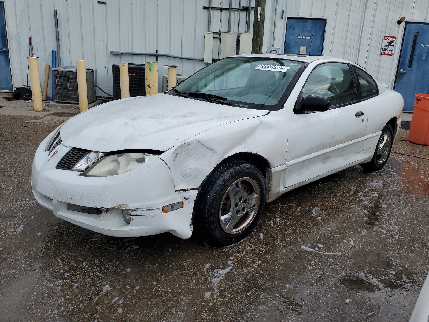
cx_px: 214
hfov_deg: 67.3
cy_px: 161
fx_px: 322
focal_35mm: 26
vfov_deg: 53.1
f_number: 1.5
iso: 50
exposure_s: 1/2500
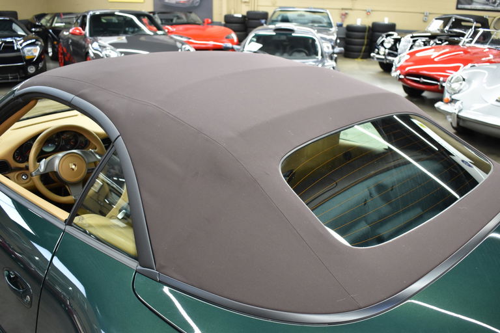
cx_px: 250
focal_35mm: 33
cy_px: 166
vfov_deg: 40.0
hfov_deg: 57.2
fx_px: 458
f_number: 3.8
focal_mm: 22
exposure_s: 1/40
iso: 1000
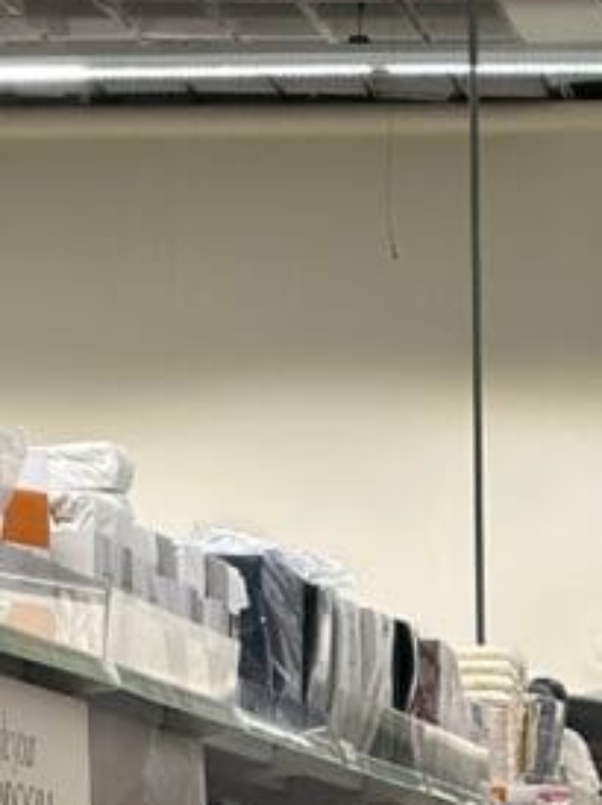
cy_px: 831
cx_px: 915
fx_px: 5295
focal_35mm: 228
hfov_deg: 6.4
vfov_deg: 8.6
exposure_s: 1/100
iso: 100
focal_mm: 6.86
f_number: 1.78
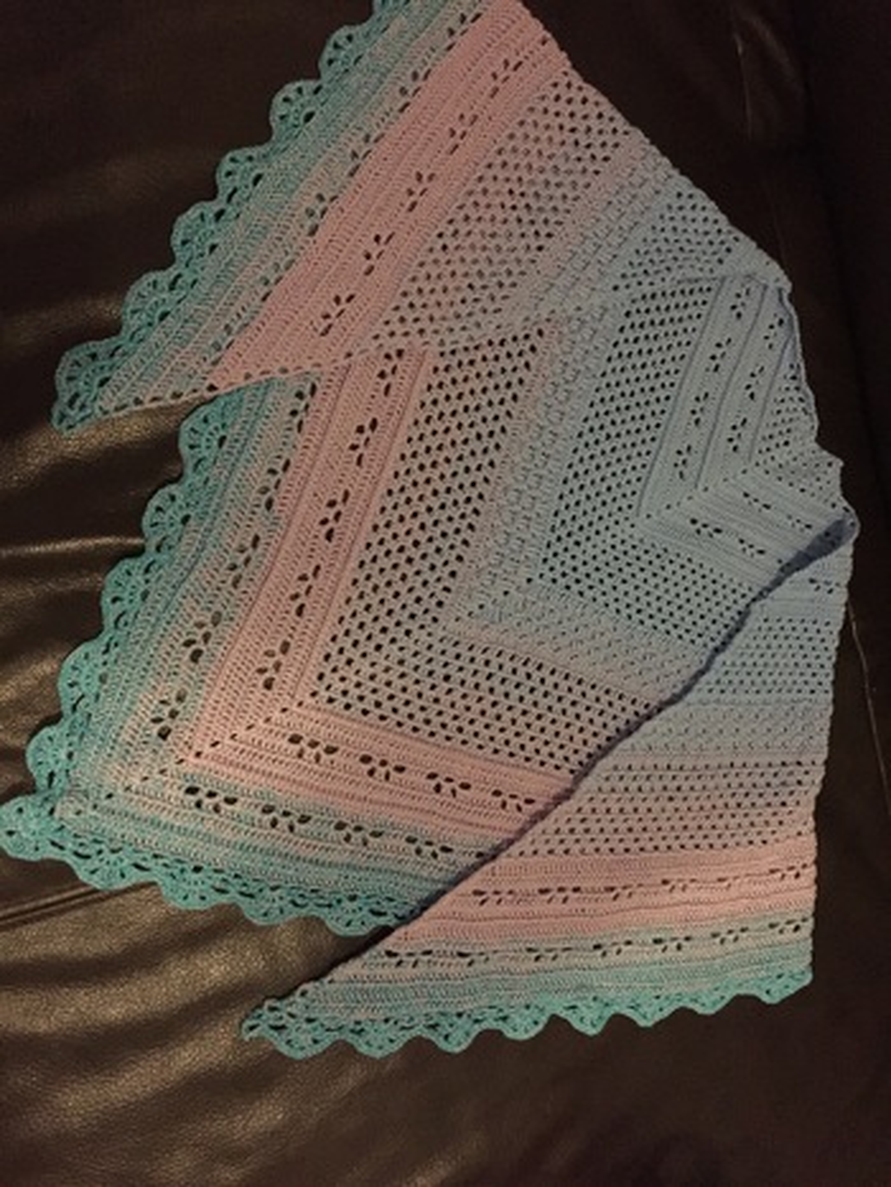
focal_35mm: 29
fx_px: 994
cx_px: 446
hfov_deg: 48.3
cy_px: 594
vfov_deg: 61.6
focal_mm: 4.15
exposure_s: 1/17
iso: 1000
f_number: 2.2
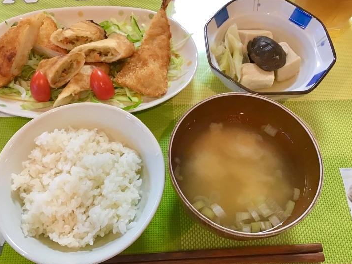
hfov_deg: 52.5
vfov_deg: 40.7
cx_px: 157
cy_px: 125
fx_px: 356
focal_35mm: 35
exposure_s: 1/30
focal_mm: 3.3
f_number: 2.4
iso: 100
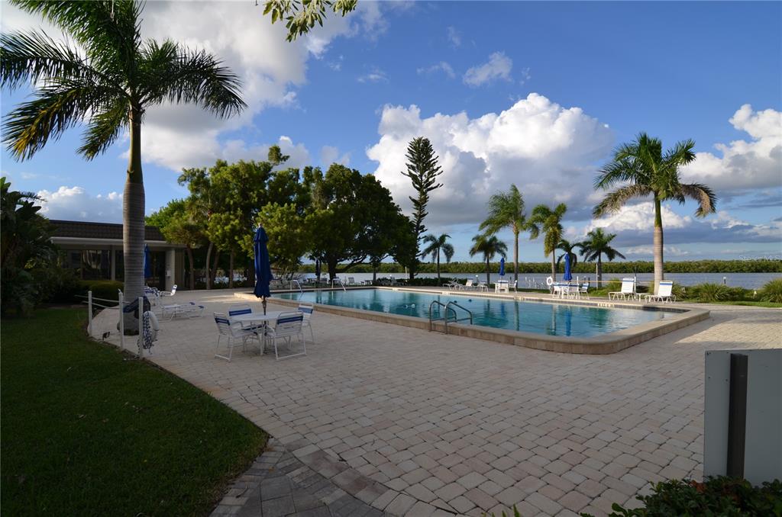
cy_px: 258
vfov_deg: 71.8
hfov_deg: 95.1
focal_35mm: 16
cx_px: 391
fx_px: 358
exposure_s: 1/250
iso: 100
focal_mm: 11
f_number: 8
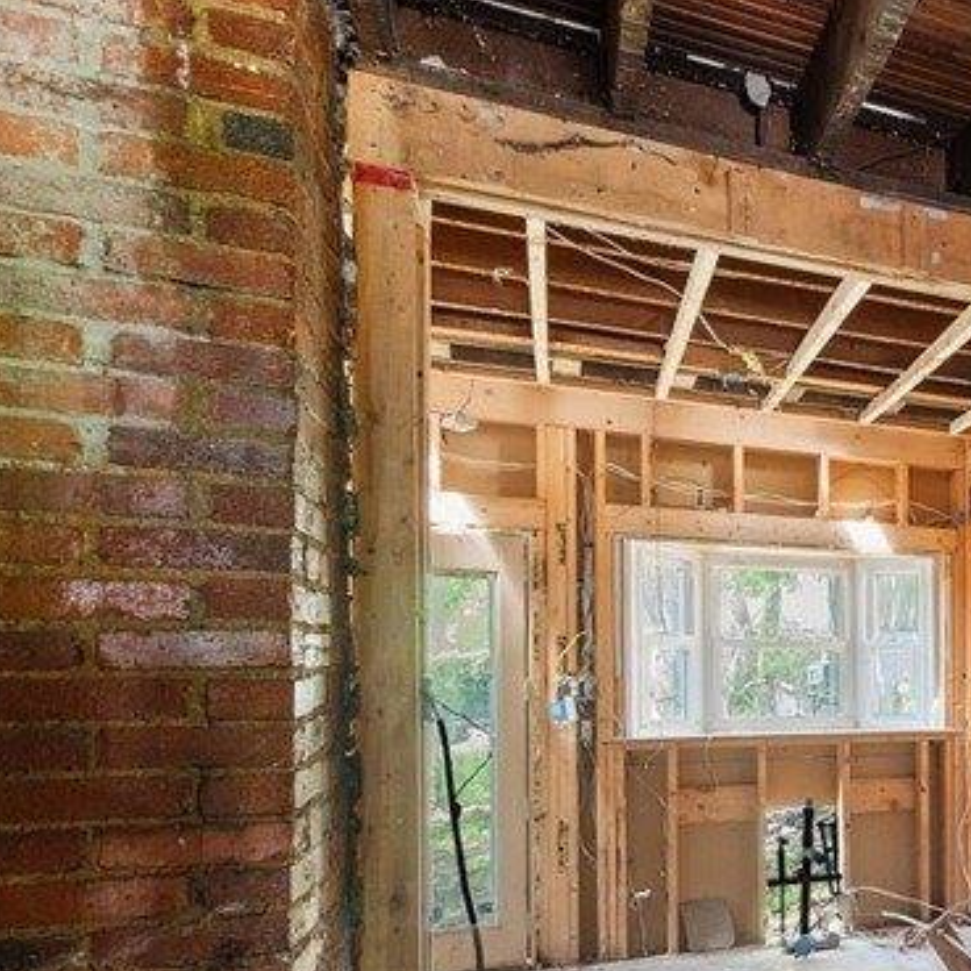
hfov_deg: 32.3
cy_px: 674
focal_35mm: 35
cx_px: 1328
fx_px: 1111
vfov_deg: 46.2
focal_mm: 14
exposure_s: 3
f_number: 8
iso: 400
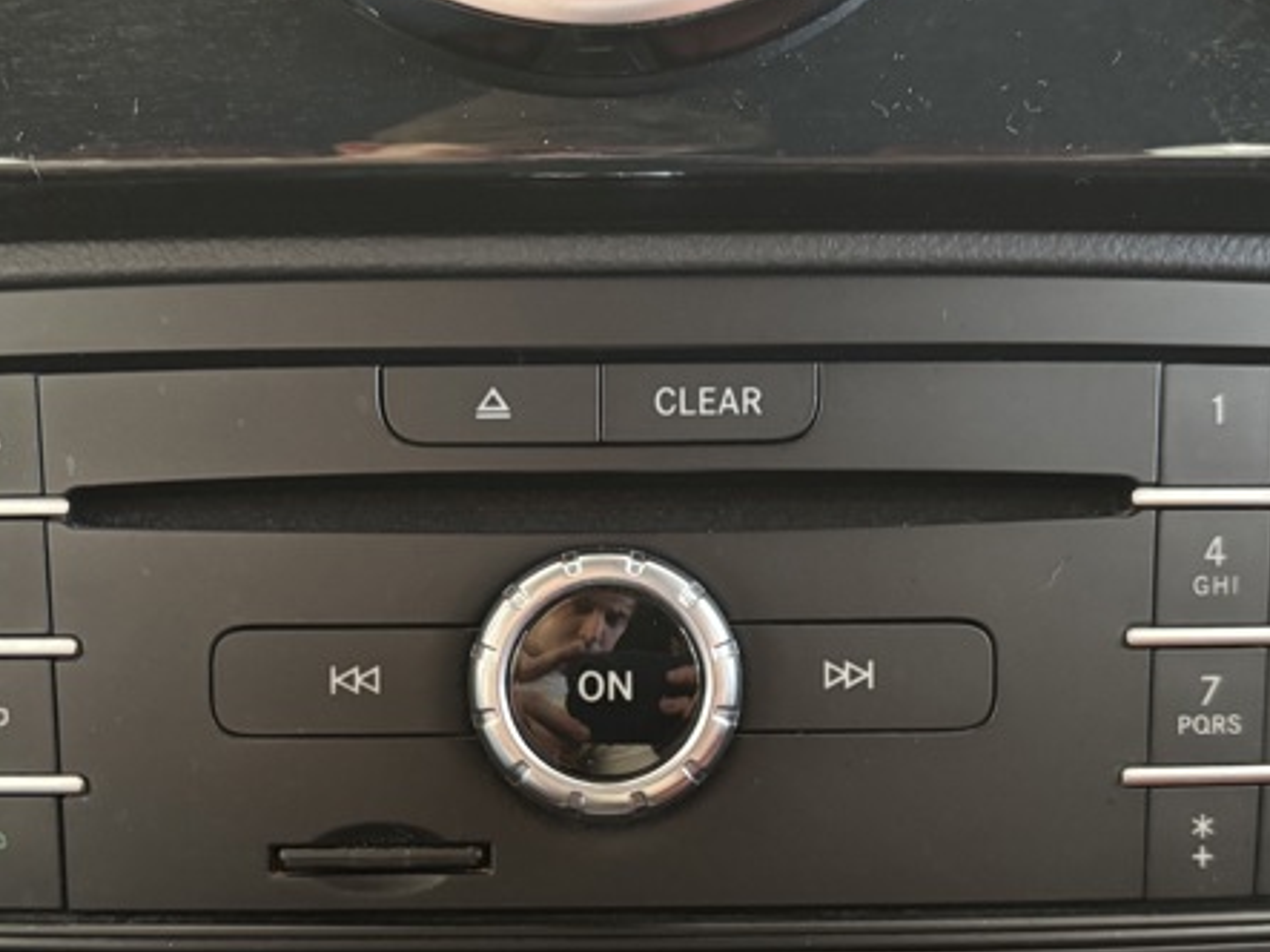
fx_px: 1724
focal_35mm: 47
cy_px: 682
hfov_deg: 40.4
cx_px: 593
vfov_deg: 30.5
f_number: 1.6
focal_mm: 5.96
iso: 640
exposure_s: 1/40
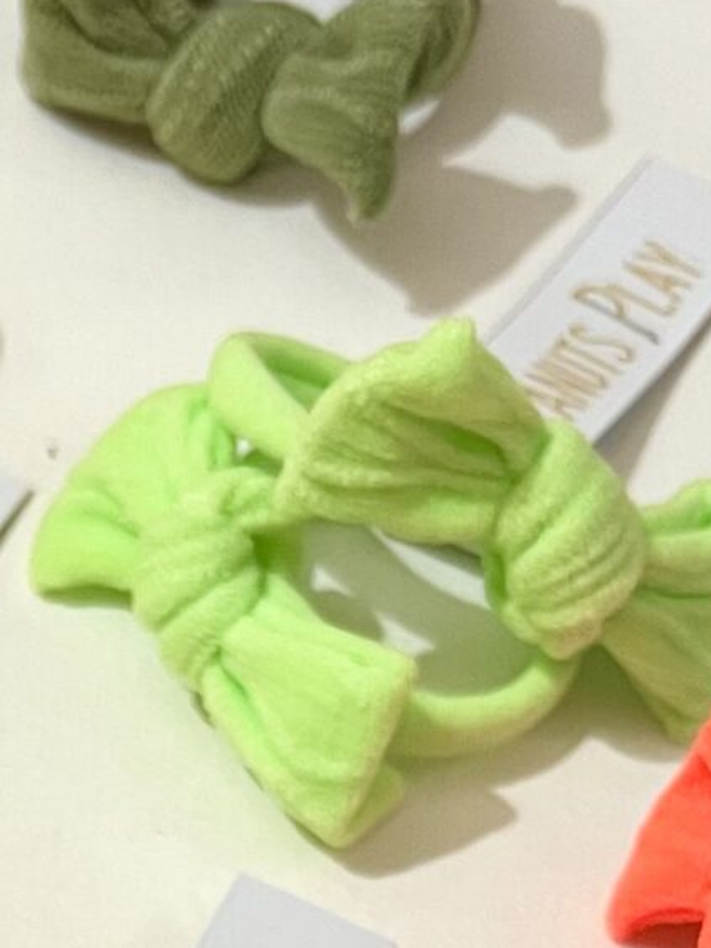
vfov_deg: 15.1
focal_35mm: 118
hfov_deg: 12.3
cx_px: -134
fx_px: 3232
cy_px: 1526
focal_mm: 5.7
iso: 160
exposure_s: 1/50
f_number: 1.5
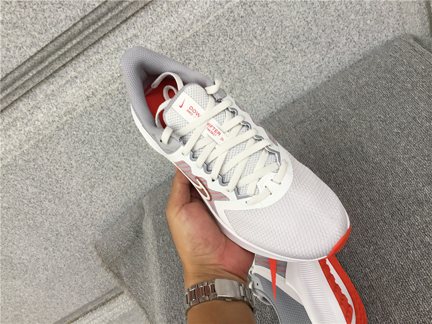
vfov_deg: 45.4
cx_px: 216
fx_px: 387
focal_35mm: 31
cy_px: 162
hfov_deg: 58.4
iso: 25
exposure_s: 1/50
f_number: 2.4
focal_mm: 3.3
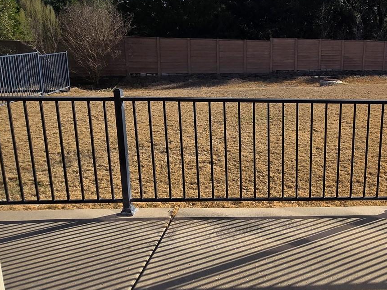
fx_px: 347
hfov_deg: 54.1
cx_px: 313
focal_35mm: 31
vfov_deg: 45.1
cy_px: 109
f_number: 2.2
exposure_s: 1/2715
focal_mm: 2.2
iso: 50
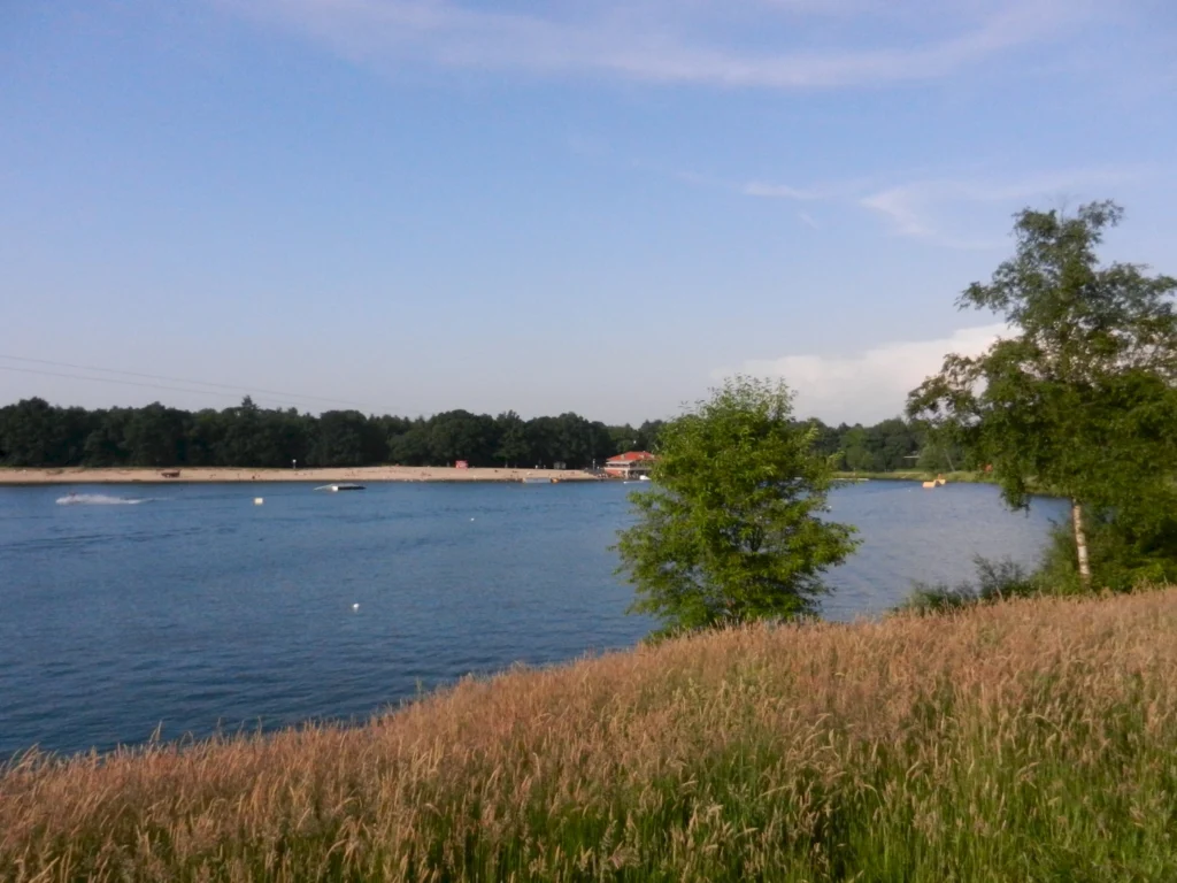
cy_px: 442
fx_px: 850
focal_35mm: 25
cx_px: 588
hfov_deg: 69.4
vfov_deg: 54.9
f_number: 7
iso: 800
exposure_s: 1/1600
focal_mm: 4.5
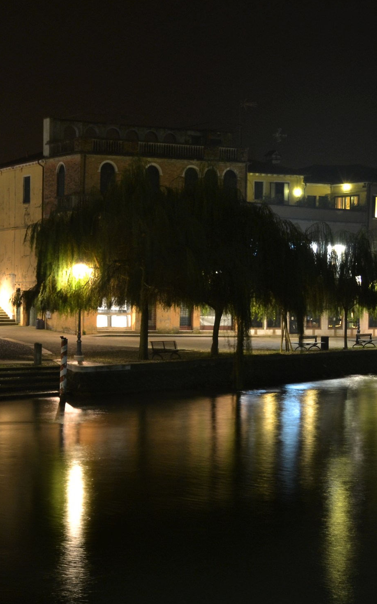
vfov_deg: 29.4
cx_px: -109
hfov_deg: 17.5
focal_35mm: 70
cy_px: 292
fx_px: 1151
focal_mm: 28
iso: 200
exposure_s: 10
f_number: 11
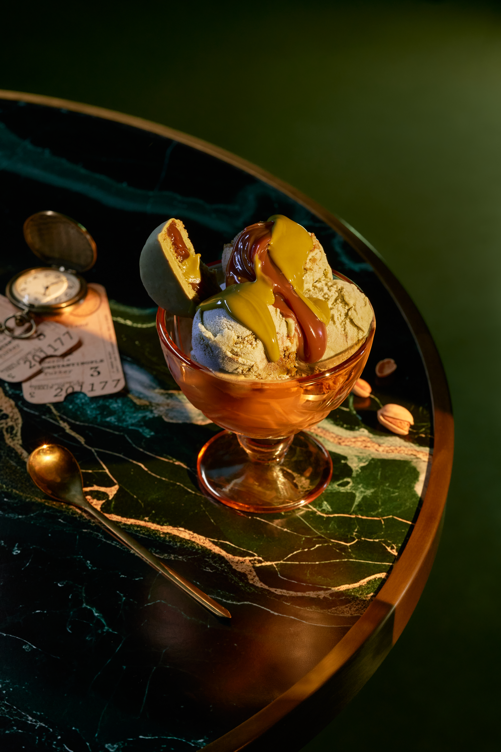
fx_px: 1879
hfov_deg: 15.2
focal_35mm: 90
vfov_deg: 22.6
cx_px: 250
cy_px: 376
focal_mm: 90
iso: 800
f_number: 9
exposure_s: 1/100
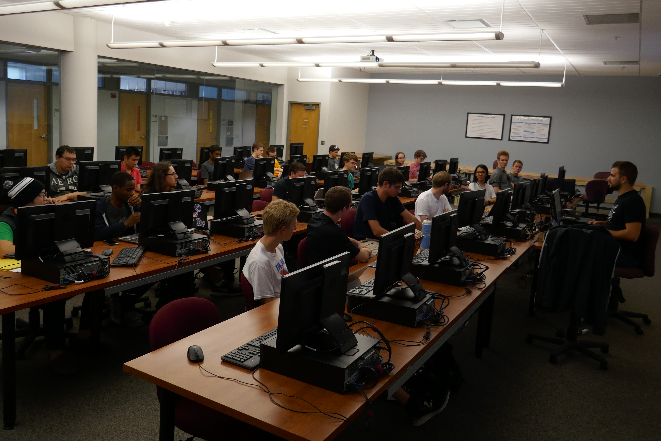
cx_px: 329
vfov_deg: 46.3
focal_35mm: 28
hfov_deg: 65.5
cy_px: 196
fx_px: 514
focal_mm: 9.1
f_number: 2.8
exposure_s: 1/60
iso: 250
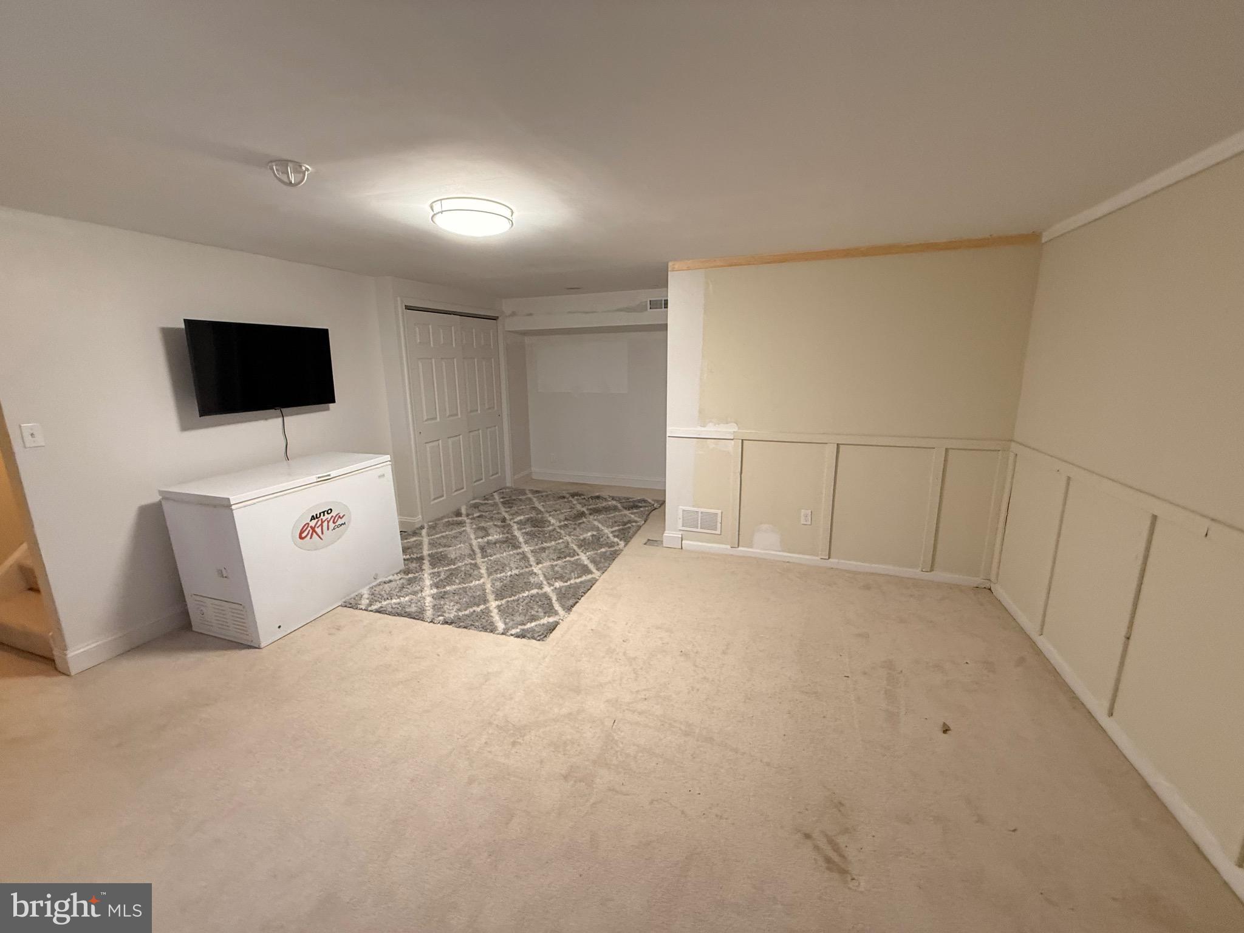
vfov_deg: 85.7
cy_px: 466
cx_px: 622
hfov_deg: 102.1
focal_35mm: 14
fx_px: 503
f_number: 2.2
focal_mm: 2.22
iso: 320
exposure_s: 1/60
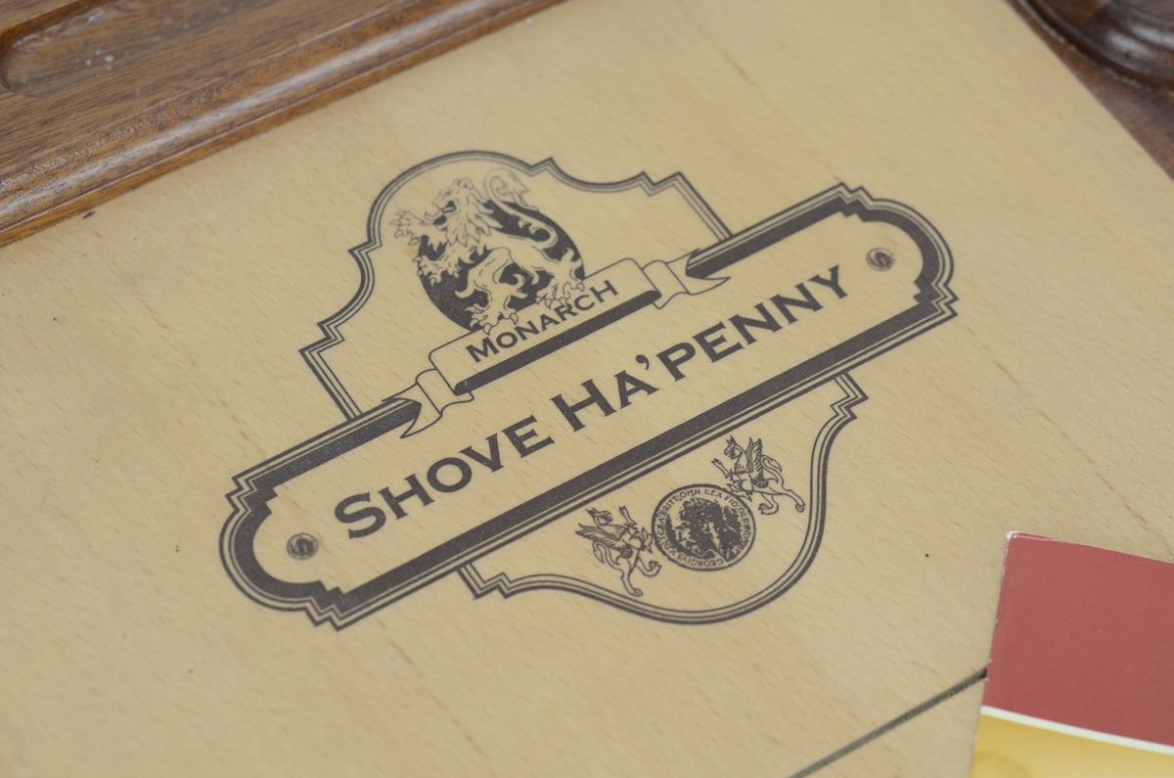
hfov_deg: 21.3
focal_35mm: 96
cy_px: 378
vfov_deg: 14.2
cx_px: 610
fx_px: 3124
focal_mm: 60
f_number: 5.6
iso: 500
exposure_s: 1/125
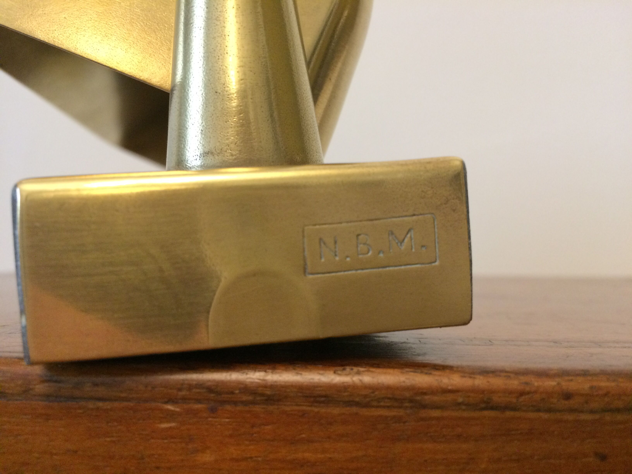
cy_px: 237
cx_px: 316
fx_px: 529
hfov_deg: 61.7
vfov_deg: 48.2
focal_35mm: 29
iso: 250
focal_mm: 4.15
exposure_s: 1/33
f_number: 2.2
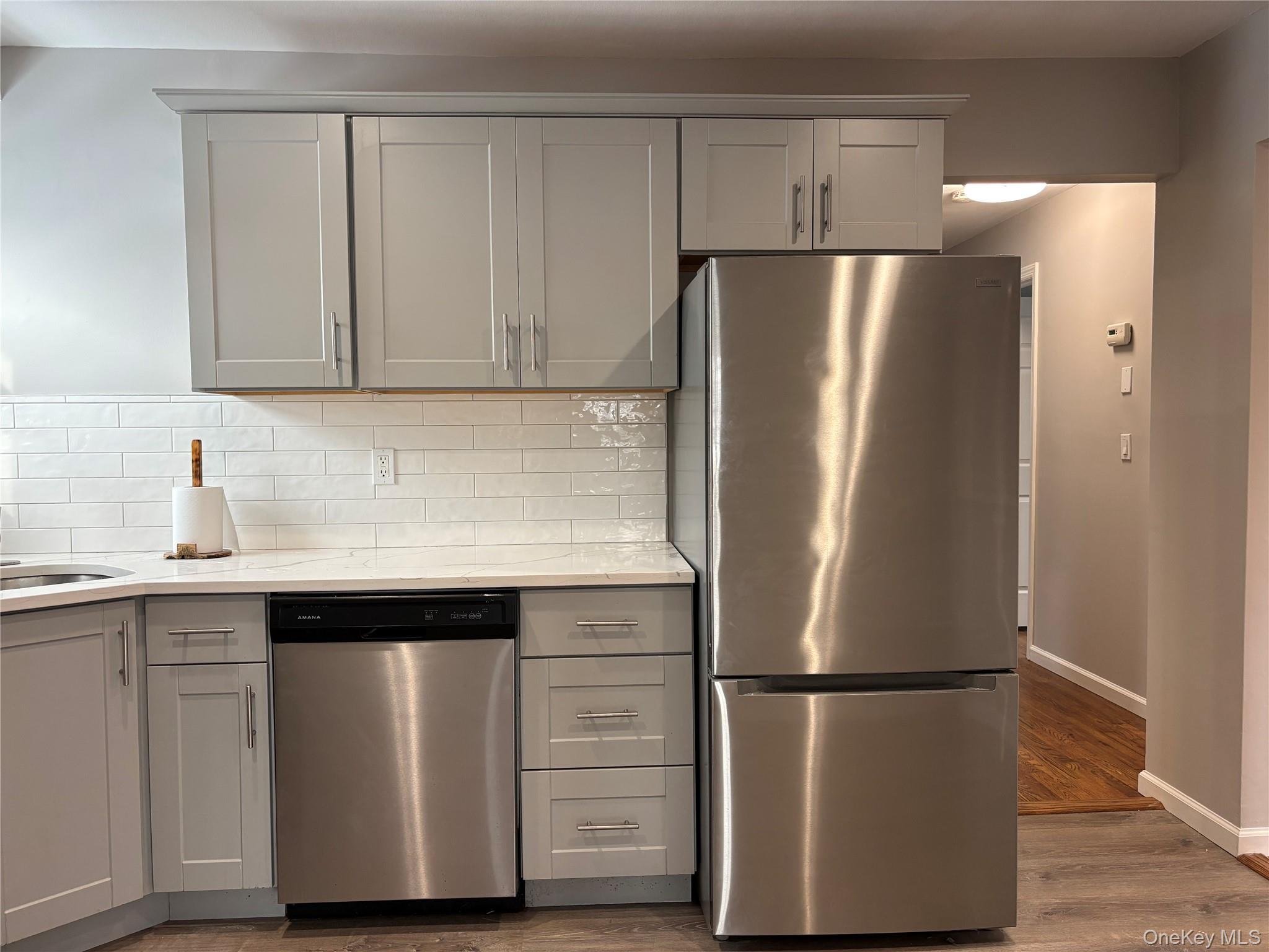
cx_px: 634
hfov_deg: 67.3
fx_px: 953
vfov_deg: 53.1
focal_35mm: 26
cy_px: 476
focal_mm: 5.96
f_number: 1.6
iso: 125
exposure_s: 1/120
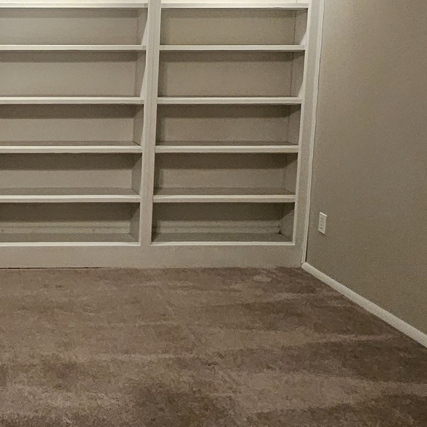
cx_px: -52
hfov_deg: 32.6
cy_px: 134
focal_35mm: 45
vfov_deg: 37.1
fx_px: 628
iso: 400
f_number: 2.2
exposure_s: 1/60
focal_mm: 1.74
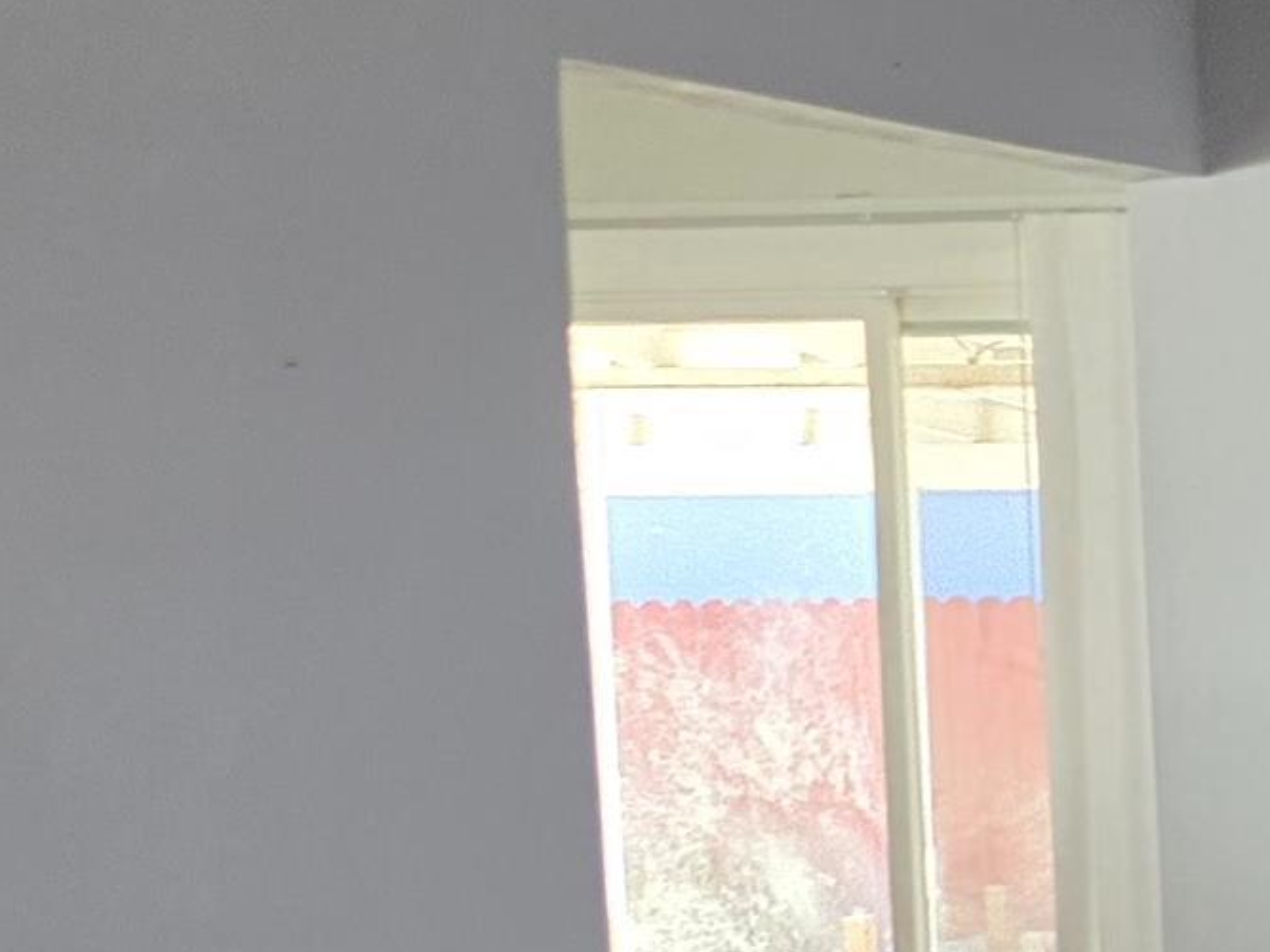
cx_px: 2100
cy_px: 1053
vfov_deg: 13.7
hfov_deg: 16.3
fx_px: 3888
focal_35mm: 106
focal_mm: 6.3
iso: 250
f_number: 1.7
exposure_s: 1/120
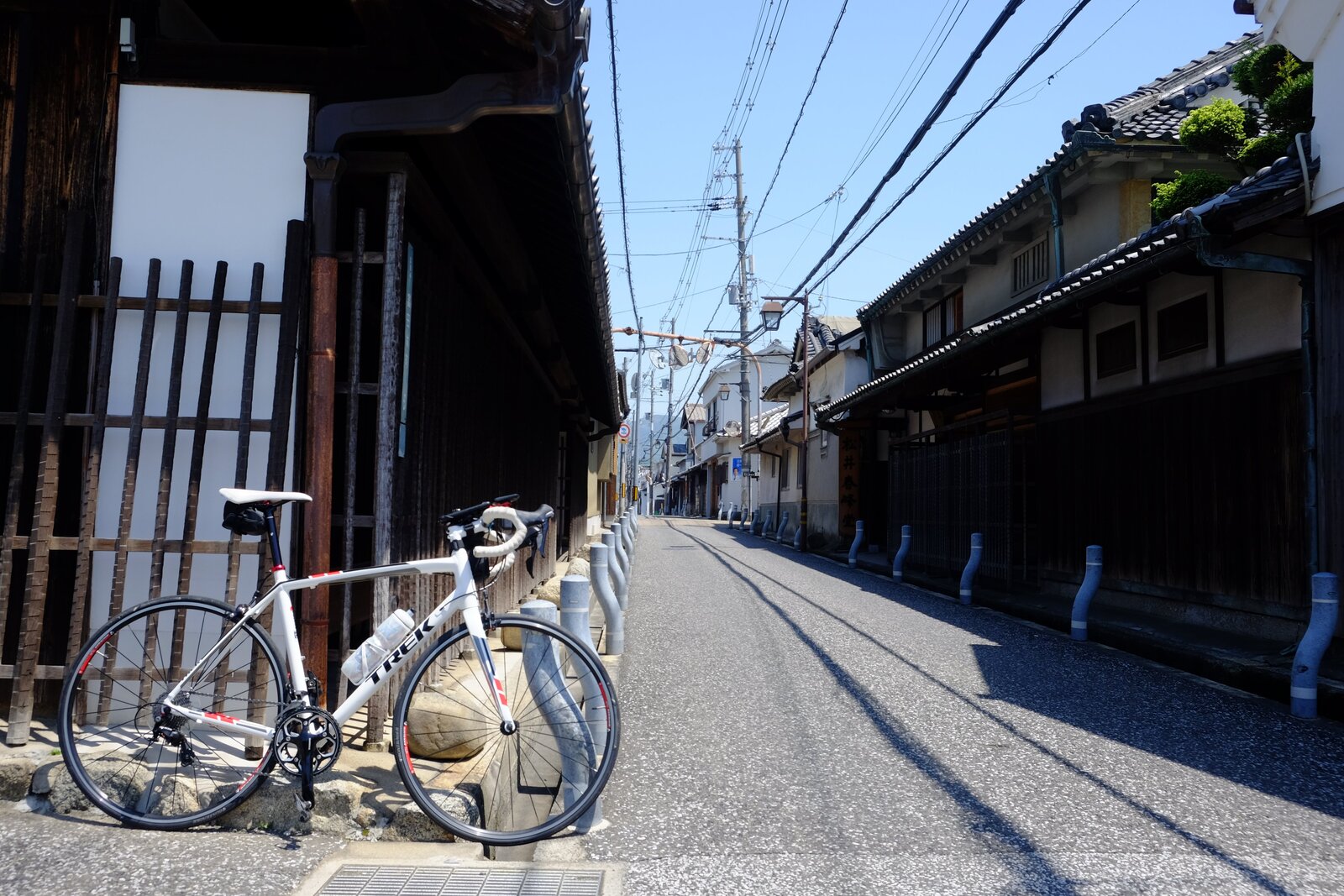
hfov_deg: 58.7
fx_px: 1195
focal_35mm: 32
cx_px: 672
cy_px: 448
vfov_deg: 41.1
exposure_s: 1/420
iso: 400
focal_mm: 21.4
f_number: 8
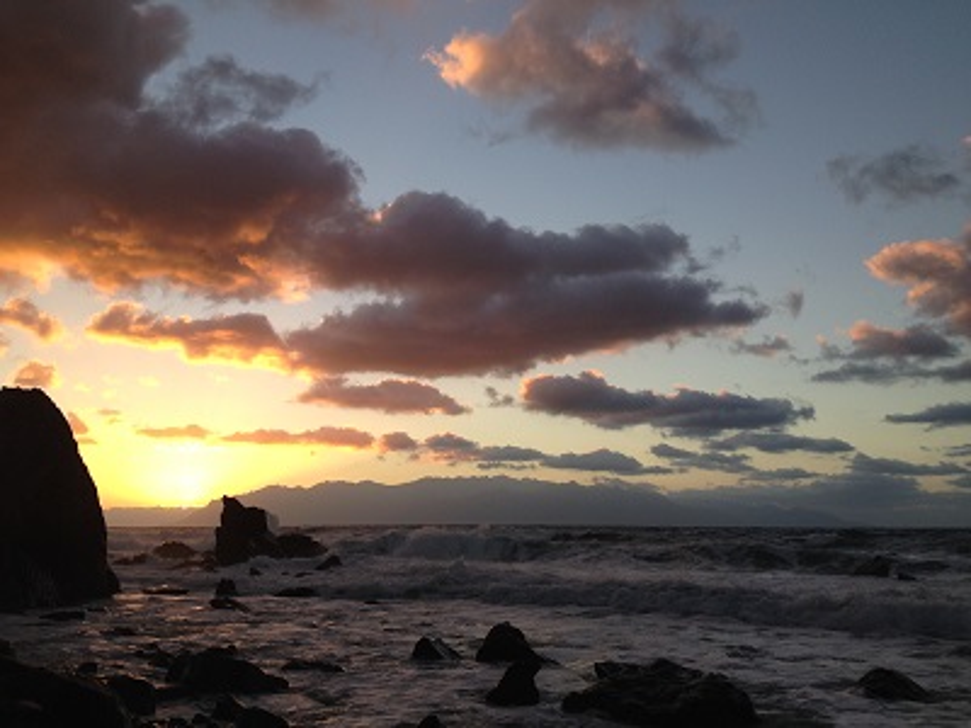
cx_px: 486
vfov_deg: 40.7
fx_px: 982
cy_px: 364
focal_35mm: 35
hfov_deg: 52.6
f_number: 2.4
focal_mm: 4.28
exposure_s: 1/421
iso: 50
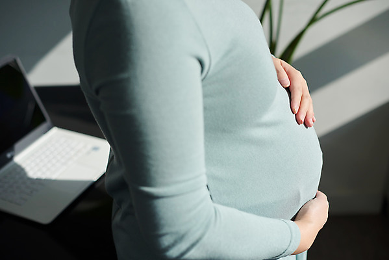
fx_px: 541
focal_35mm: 50
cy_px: 130
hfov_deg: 39.6
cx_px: 194
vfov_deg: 27.0
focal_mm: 50
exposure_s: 1/4000
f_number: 3.2
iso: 250
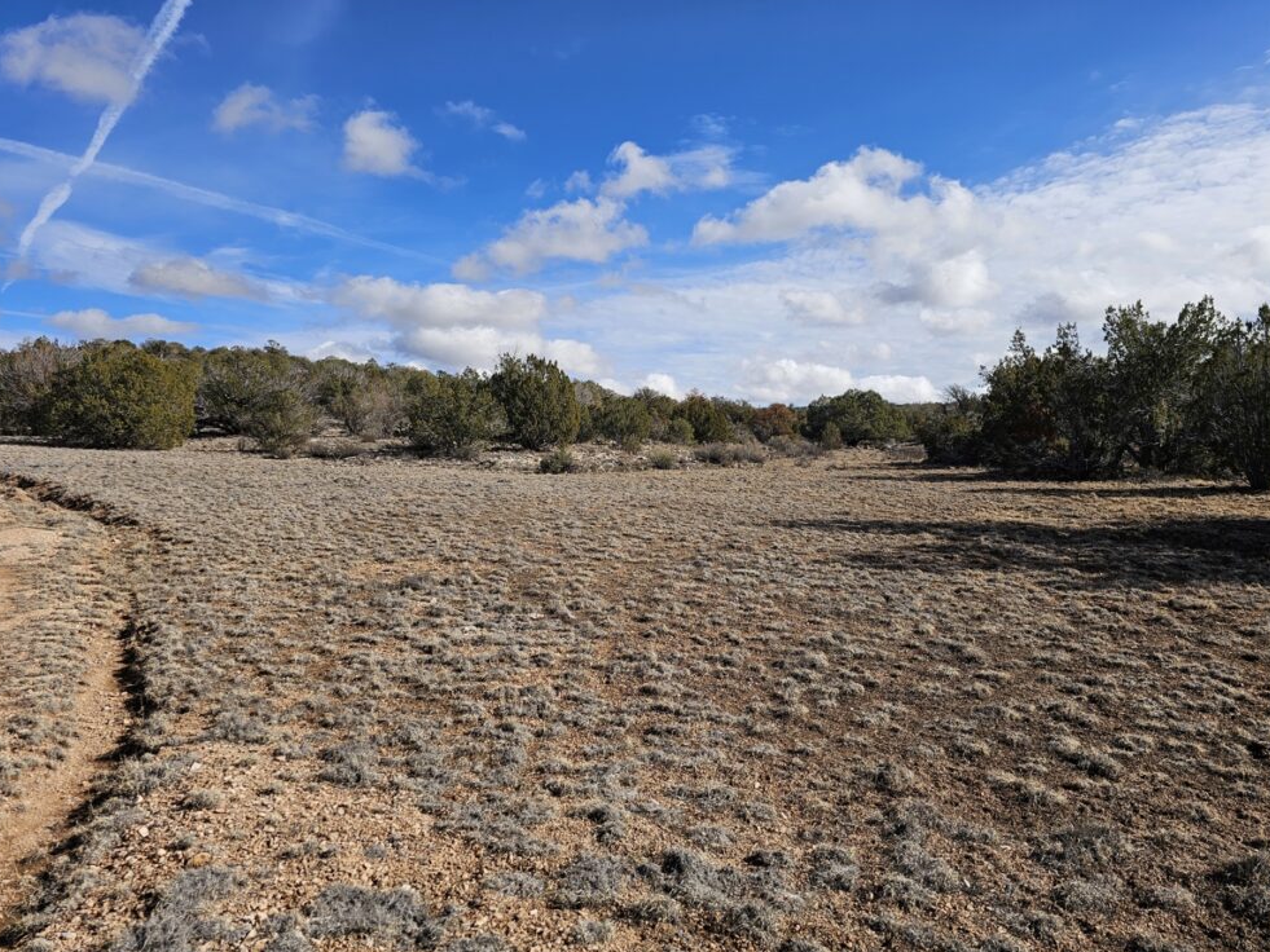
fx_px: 881
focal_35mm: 24
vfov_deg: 56.8
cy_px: 466
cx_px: 642
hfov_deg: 71.6
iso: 10
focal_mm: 6.3
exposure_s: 1/1111
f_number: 1.7
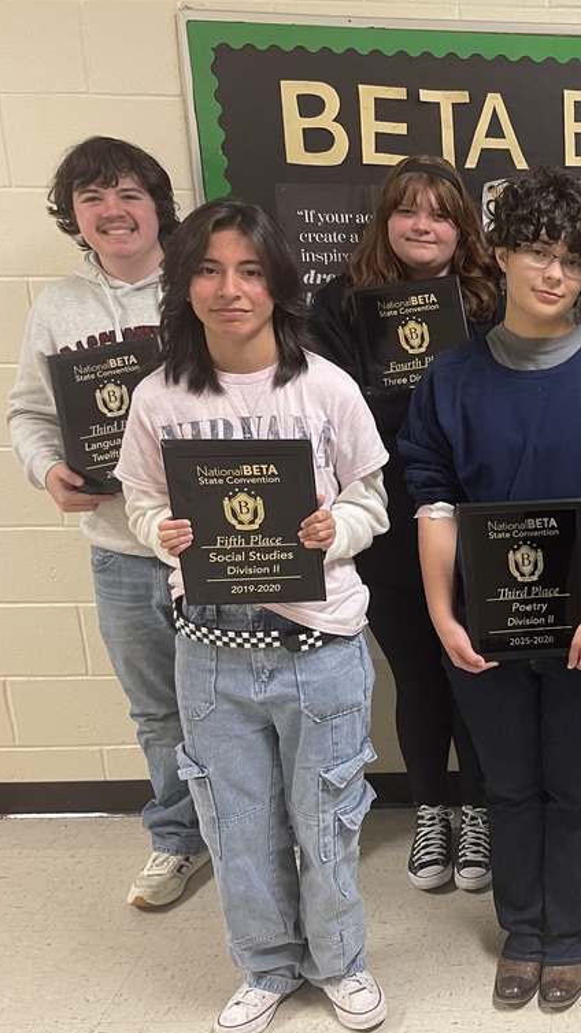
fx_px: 1014
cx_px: 692
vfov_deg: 54.0
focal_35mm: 37
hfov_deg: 28.1
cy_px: 516
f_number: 1.6
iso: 250
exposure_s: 1/60
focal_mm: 5.1
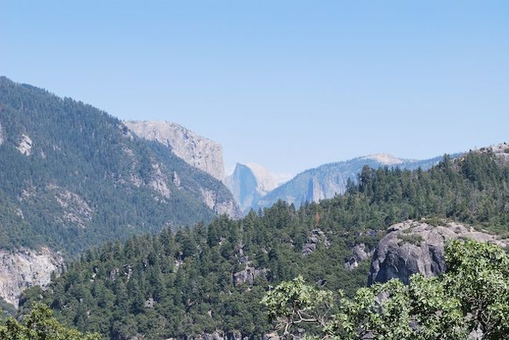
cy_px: 170
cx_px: 254
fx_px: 1167
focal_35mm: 82
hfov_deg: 24.6
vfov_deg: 16.6
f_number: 10
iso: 200
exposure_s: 1/250
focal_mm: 55
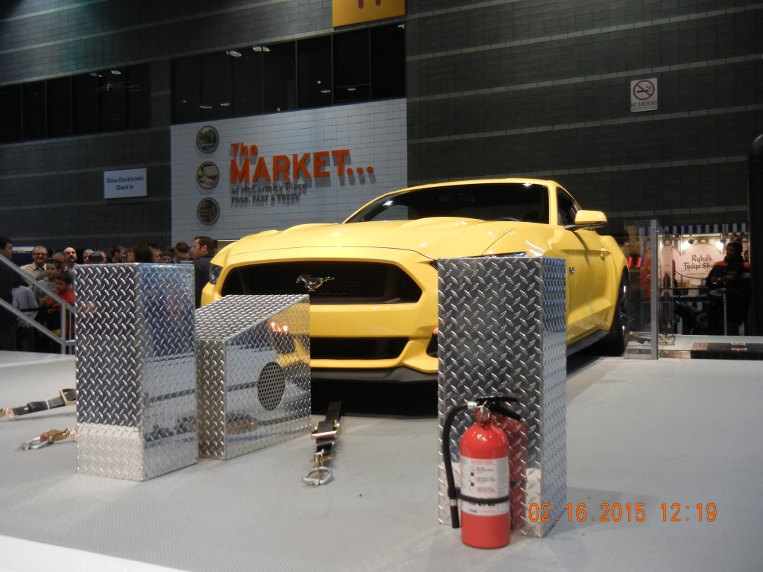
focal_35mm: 34
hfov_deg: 54.0
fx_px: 749
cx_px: 382
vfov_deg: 41.8
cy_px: 286
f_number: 3.6
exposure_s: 1/60
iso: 216
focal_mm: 6.2
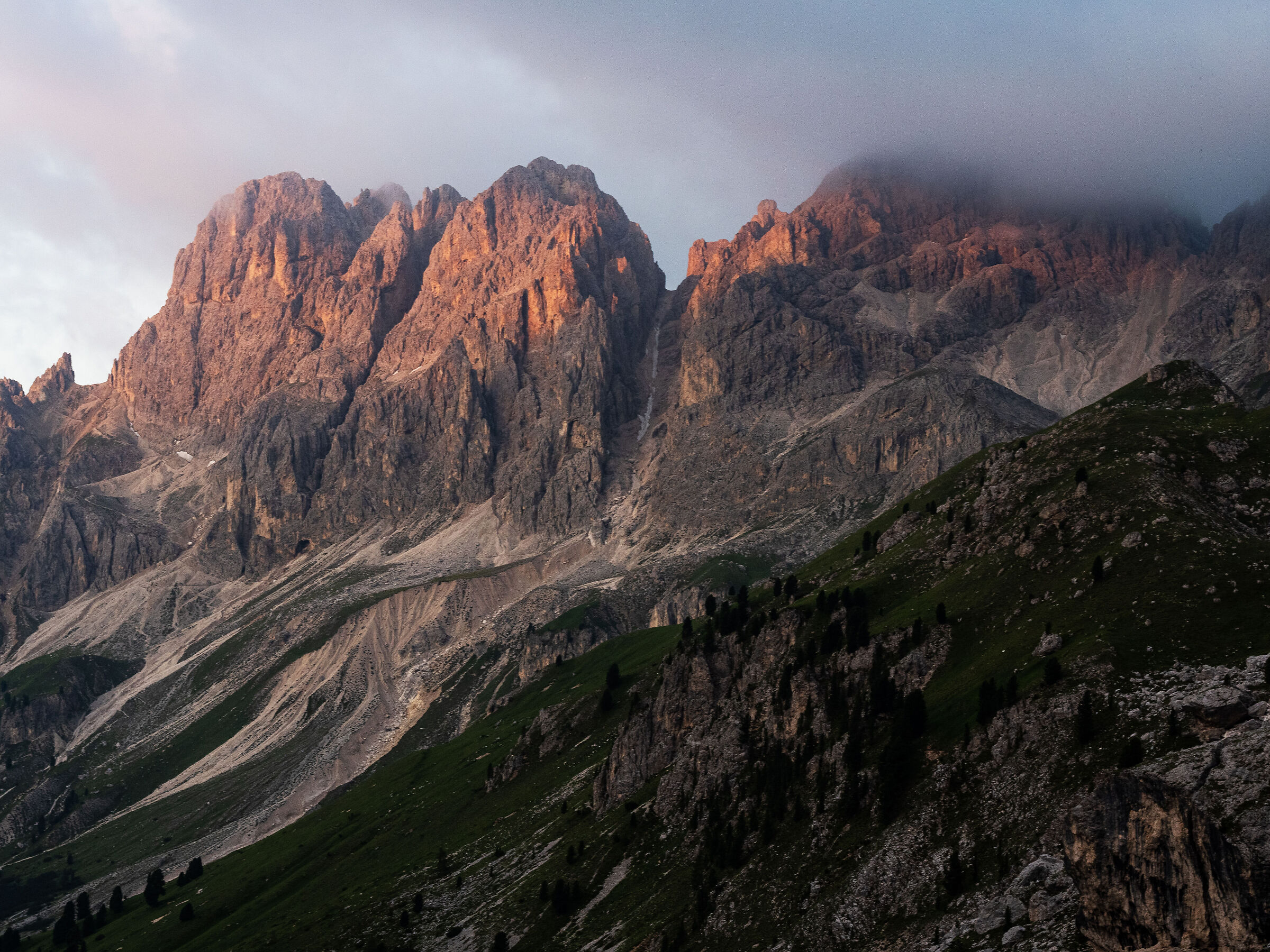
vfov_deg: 20.4
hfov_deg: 27.0
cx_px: 635
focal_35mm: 72
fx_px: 2642
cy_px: 476
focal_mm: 36
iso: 400
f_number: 8
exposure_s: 1/80
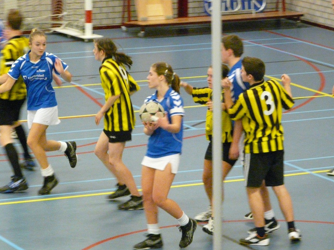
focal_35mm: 207
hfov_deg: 9.6
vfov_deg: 7.2
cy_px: 125
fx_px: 1997
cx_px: 167
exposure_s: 1/50
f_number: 3.6
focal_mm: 33.8
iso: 1000
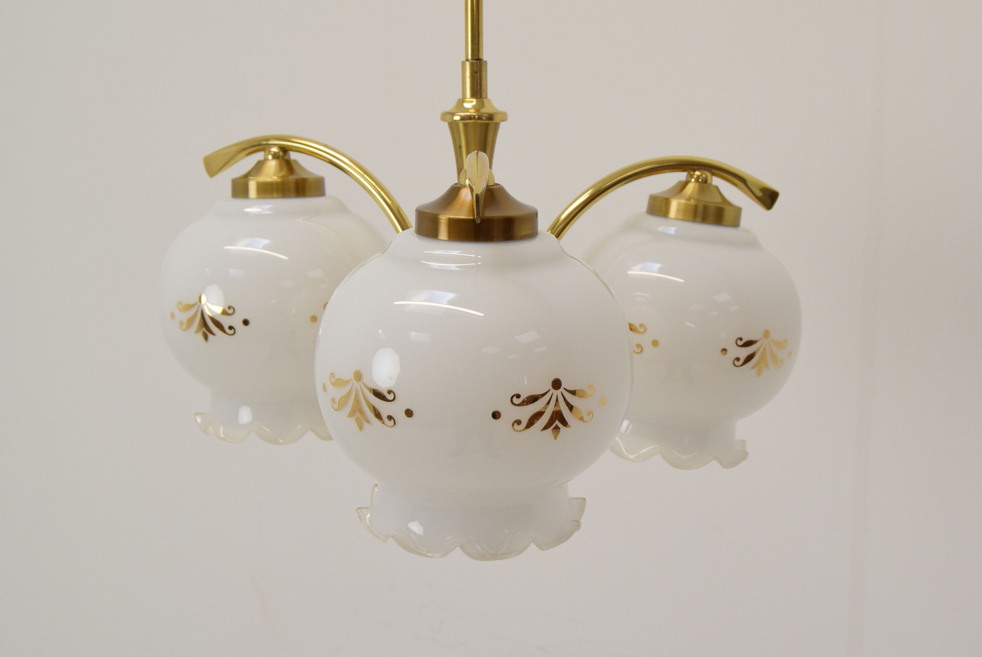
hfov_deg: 37.8
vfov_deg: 25.8
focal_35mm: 52
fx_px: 1433
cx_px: 491
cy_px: 328
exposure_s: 1/320
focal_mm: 35
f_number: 9
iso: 1600
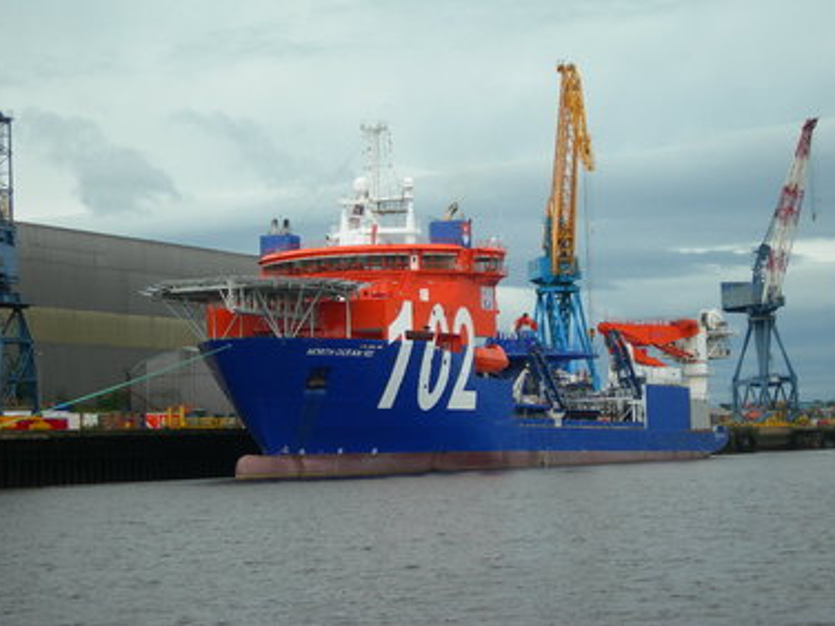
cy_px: 297
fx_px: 2364
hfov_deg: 20.0
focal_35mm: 98
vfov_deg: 15.1
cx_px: 413
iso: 50
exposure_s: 1/264
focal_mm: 19.1
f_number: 4.3
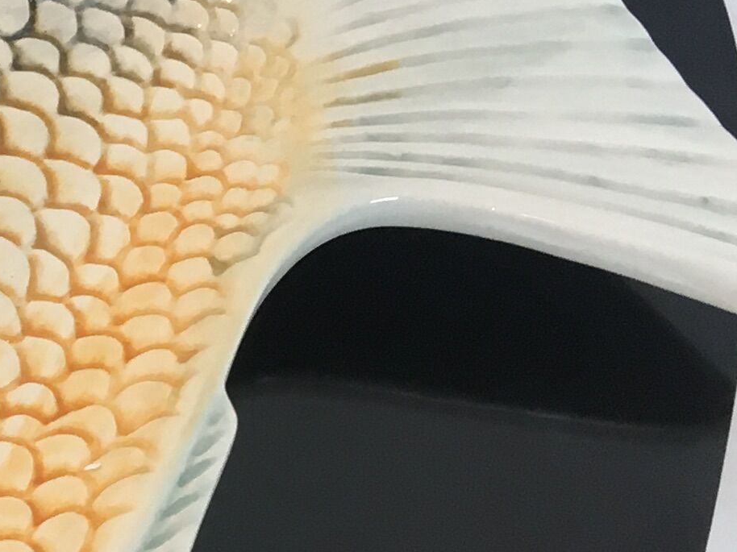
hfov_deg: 13.2
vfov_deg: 11.5
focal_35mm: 128
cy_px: 468
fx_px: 2724
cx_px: -766
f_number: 2.2
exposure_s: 1/33
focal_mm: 4.15
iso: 64
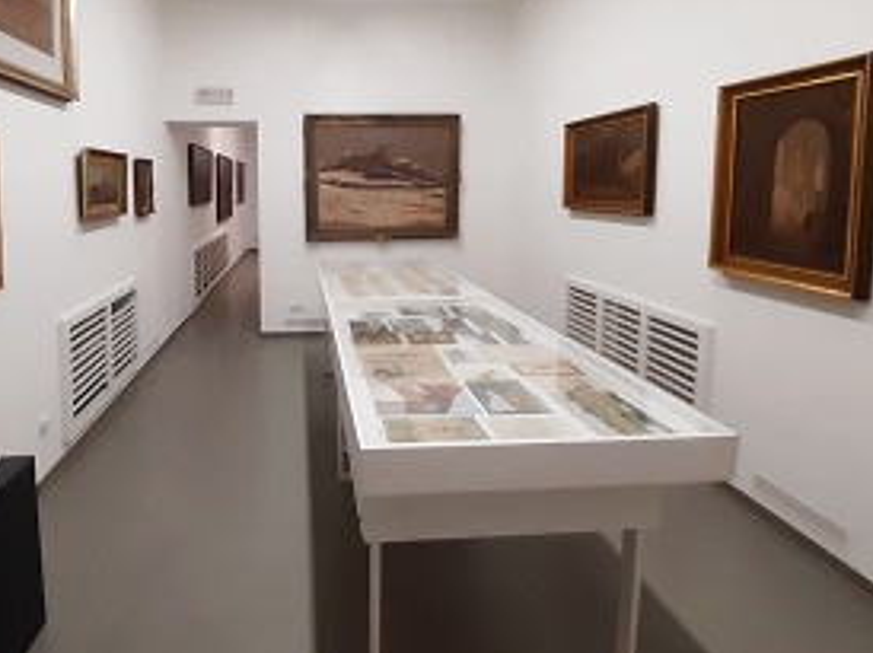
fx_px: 479
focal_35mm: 19
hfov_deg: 82.7
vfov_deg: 67.9
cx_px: 315
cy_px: 261
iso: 125
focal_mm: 1.13
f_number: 2.2
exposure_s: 1/50
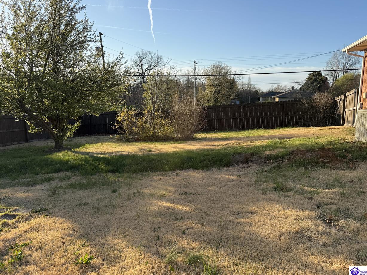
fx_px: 265
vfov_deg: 54.9
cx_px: 182
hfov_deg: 69.4
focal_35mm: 25
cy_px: 135
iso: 80
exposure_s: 1/1901
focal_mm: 6.76
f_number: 1.78
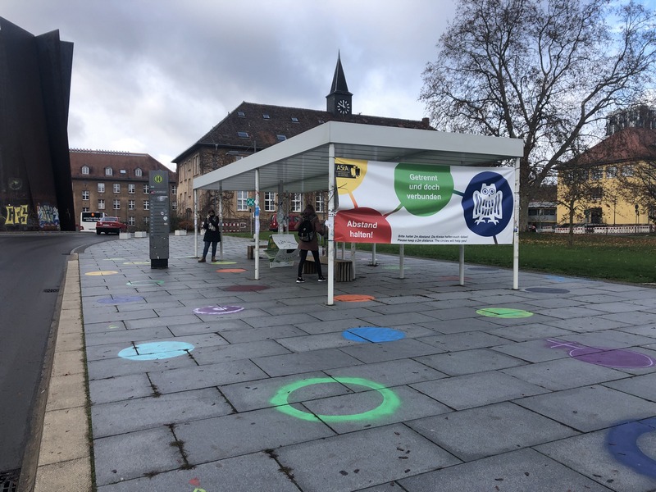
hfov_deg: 63.4
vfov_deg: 49.7
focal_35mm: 28
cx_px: 328
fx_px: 531
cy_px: 246
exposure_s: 1/685
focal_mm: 3.99
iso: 20
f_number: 1.8
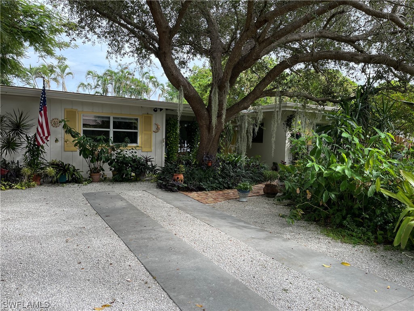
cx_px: 207
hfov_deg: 67.3
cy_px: 156
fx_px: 311
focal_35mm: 26
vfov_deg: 53.1
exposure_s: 1/742
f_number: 1.6
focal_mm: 5.1
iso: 50
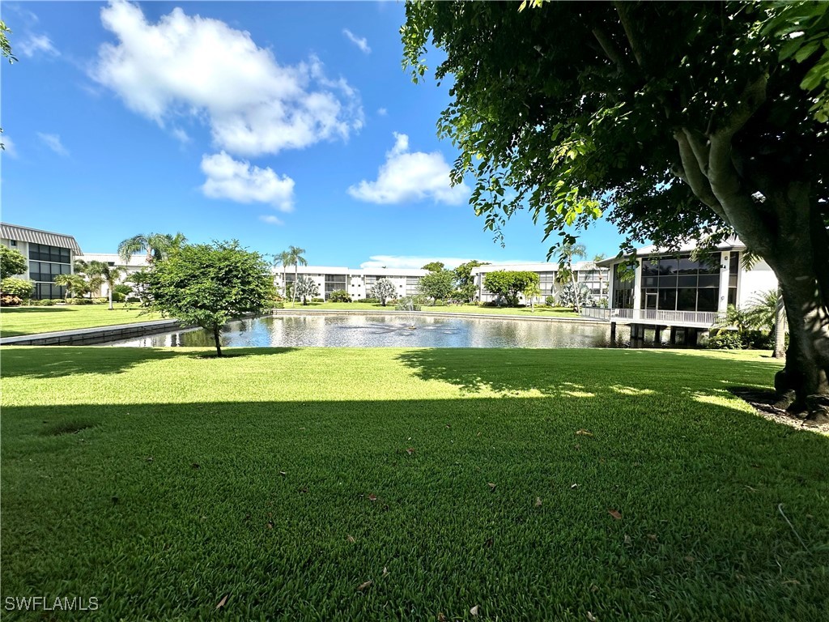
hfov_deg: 102.1
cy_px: 311
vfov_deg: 85.7
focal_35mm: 14
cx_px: 414
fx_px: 335
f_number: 2.2
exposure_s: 1/2053
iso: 50
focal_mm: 2.22
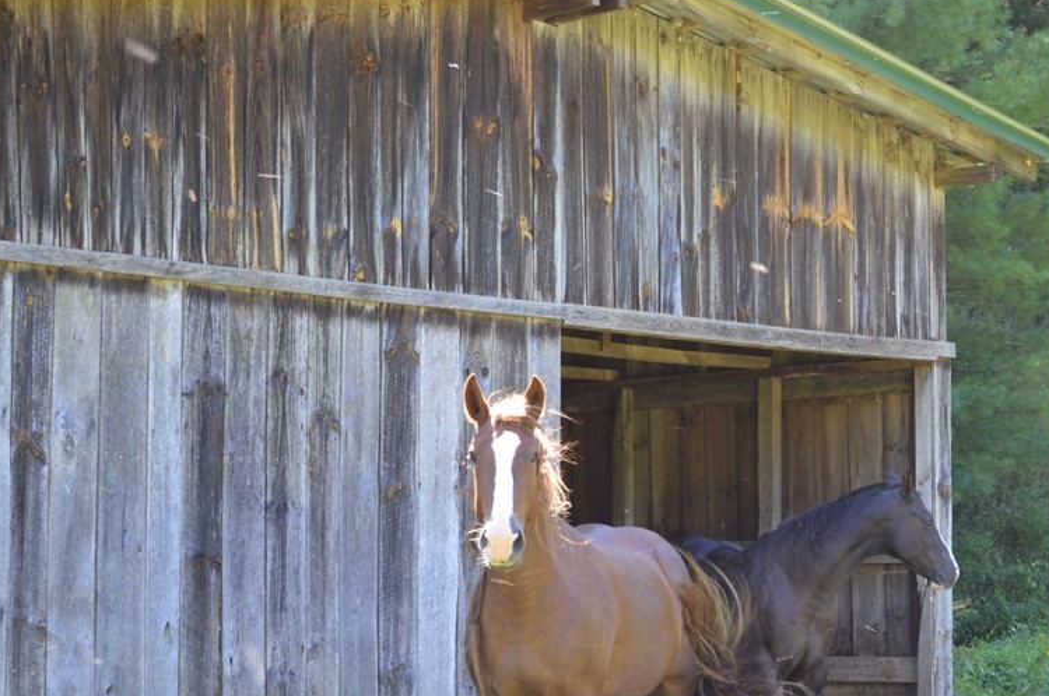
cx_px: 636
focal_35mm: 87
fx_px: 2532
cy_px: 430
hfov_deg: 23.4
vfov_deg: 15.6
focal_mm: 40
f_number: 5.3
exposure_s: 1/100
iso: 400
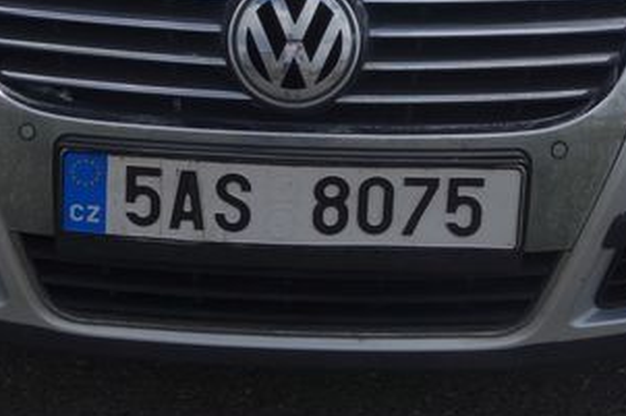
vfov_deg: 13.7
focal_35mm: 95
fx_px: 1651
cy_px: -177
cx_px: 226
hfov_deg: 21.4
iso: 125
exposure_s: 1/800
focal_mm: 10.4
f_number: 6.3
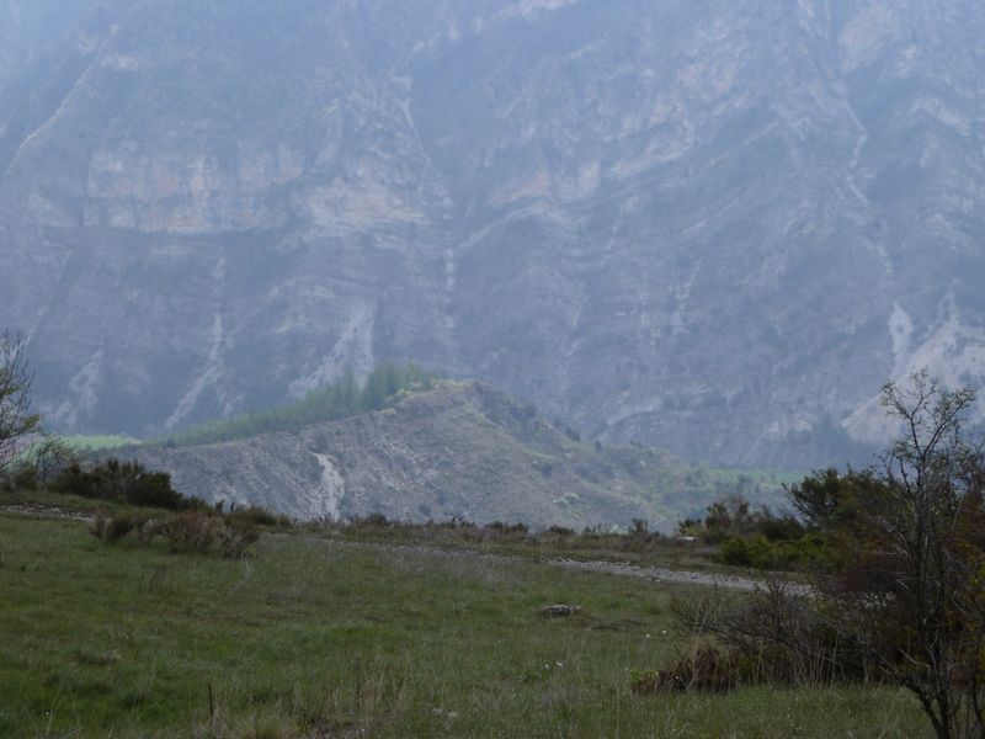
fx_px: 3159
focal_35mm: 111
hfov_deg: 17.7
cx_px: 492
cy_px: 370
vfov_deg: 13.3
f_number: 4.4
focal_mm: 18.2
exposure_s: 1/400
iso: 80
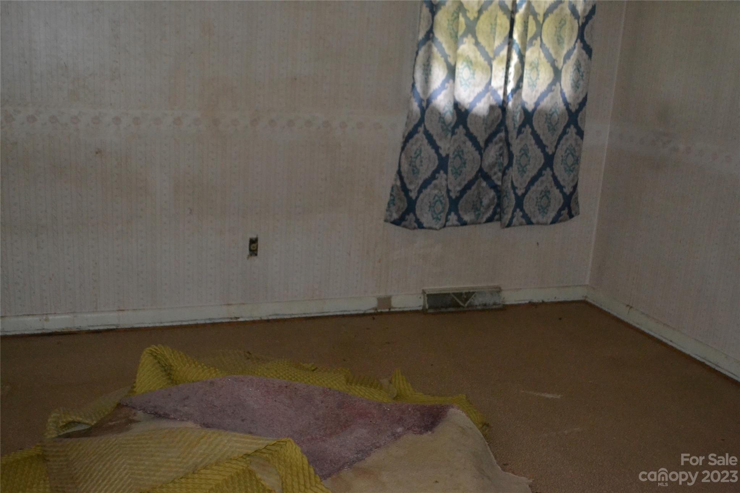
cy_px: 246
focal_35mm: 39
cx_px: 370
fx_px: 802
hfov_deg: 49.6
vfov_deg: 34.2
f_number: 4.2
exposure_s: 1/60
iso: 3200
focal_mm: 26
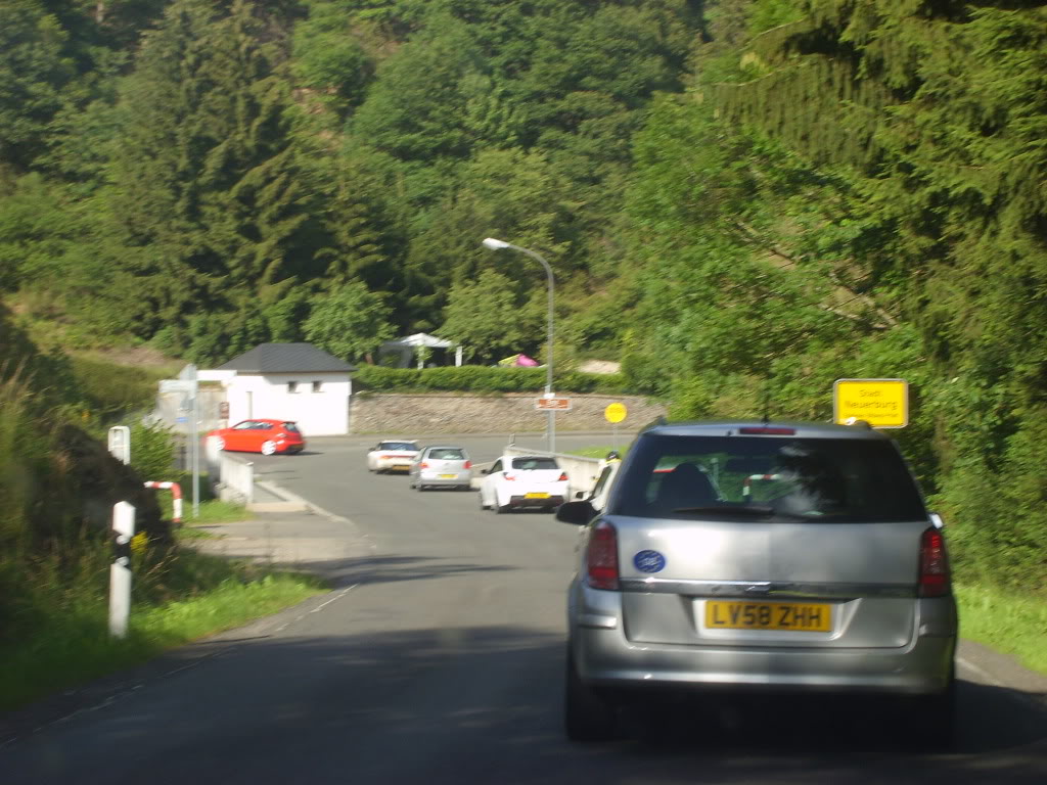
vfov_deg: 18.2
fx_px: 2450
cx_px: 524
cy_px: 392
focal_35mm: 81
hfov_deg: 24.1
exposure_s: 1/180
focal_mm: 13.7
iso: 50
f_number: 4.2
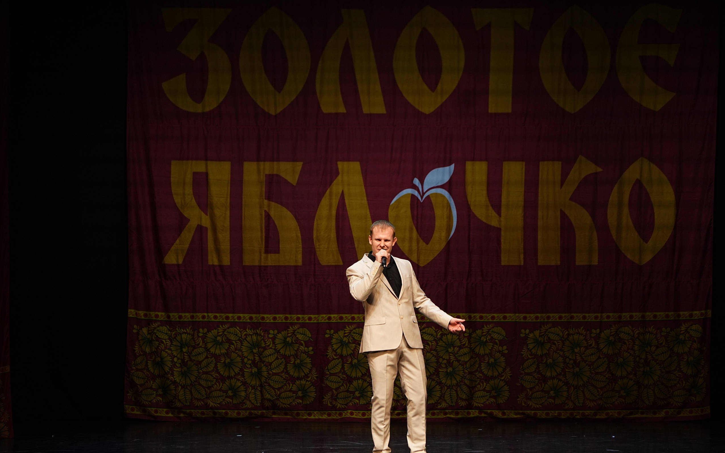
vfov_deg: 11.1
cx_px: 362
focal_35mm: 118
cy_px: 229
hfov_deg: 17.7
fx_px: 2331
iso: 1600
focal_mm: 115
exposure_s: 1/500
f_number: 3.2
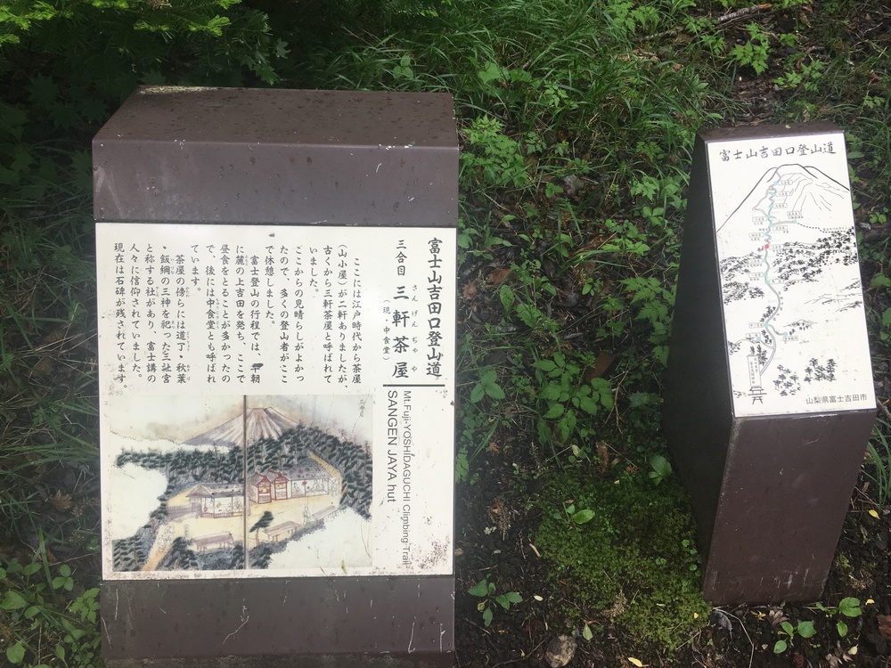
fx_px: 746
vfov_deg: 48.2
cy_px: 334
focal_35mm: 29
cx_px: 446
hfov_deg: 61.7
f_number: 2.2
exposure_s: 1/120
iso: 32
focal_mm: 4.15
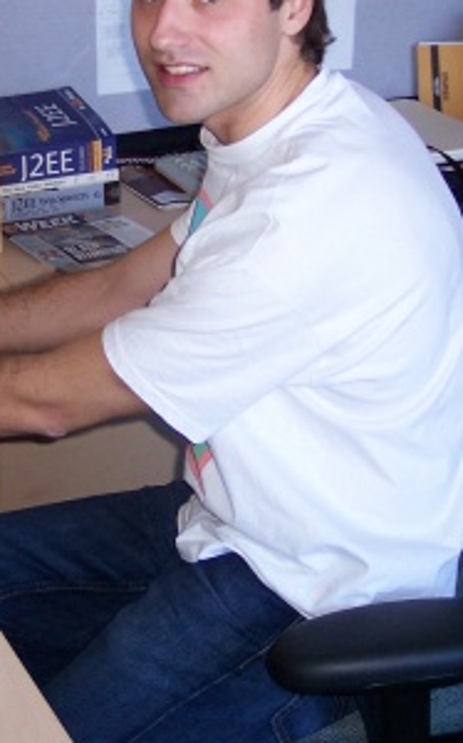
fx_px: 1740
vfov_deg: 24.1
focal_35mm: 86
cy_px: 331
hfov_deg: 15.1
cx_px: 87
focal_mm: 8
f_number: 2.8
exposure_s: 1/30
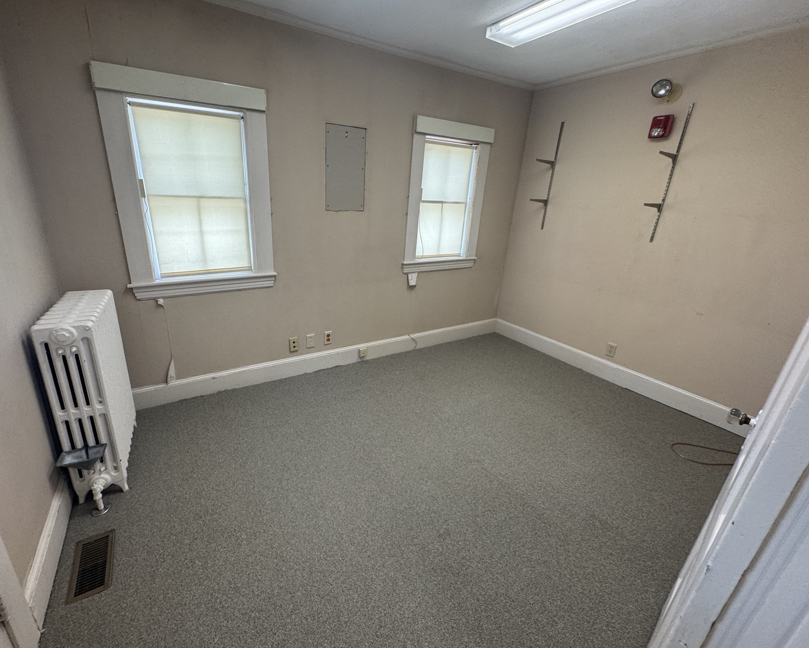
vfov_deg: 84.0
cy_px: 322
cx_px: 365
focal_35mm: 15
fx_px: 359
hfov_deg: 96.5
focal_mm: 2.22
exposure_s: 1/120
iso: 160
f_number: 2.2
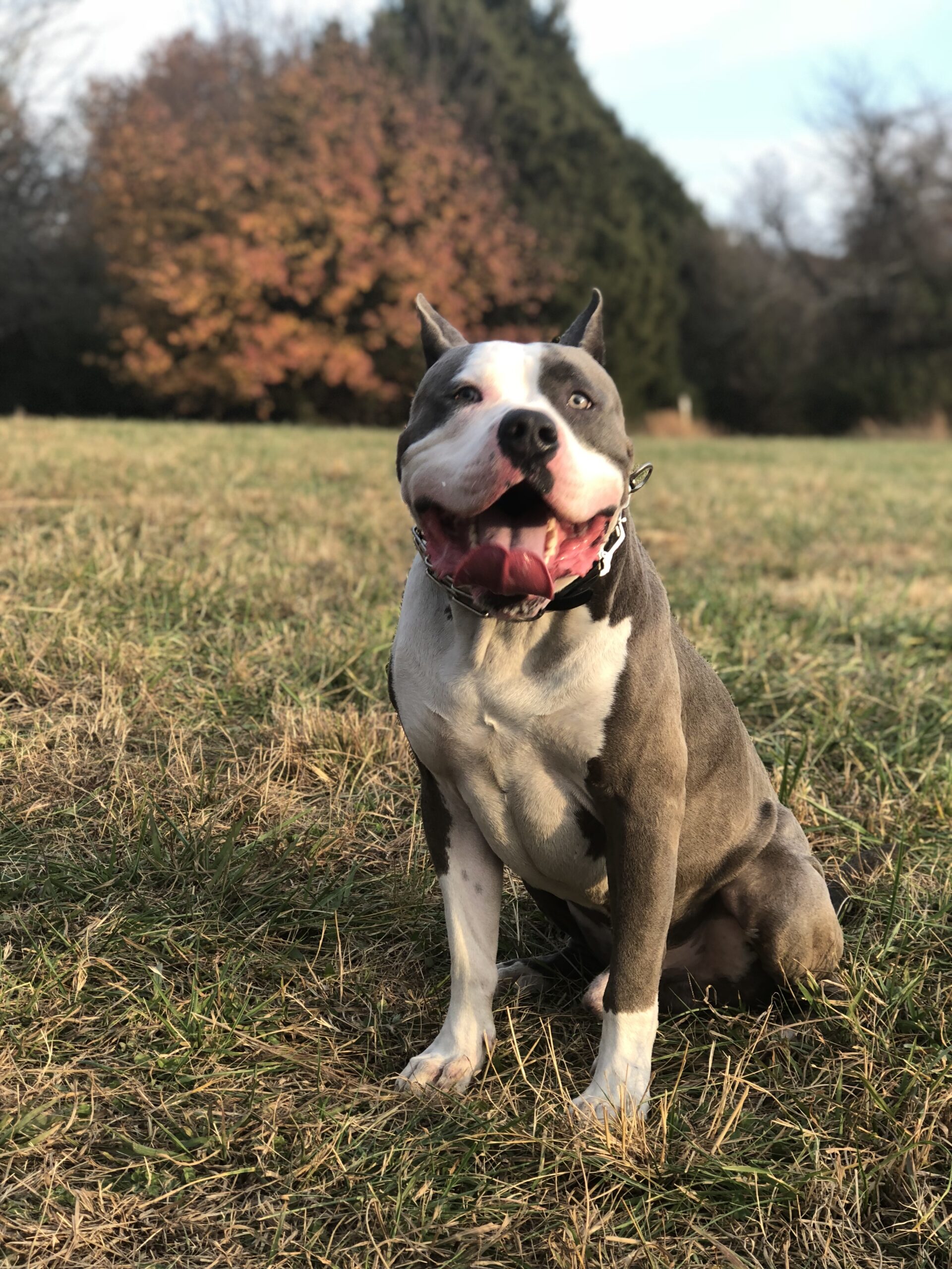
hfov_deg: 25.7
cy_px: 634
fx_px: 2090
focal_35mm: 57
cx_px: 476
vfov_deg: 33.8
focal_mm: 6.6
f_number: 2.8
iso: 32
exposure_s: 1/120
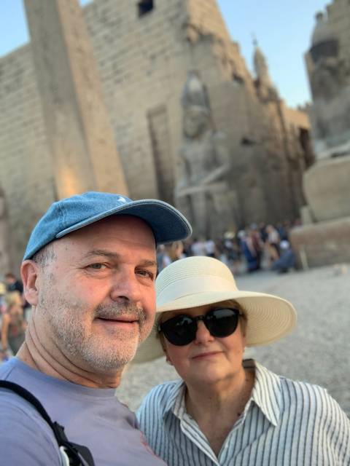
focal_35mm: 32
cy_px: 233
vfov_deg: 56.8
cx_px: 175
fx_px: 431
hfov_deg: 44.2
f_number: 2.2
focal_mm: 2.87
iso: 64
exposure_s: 1/81
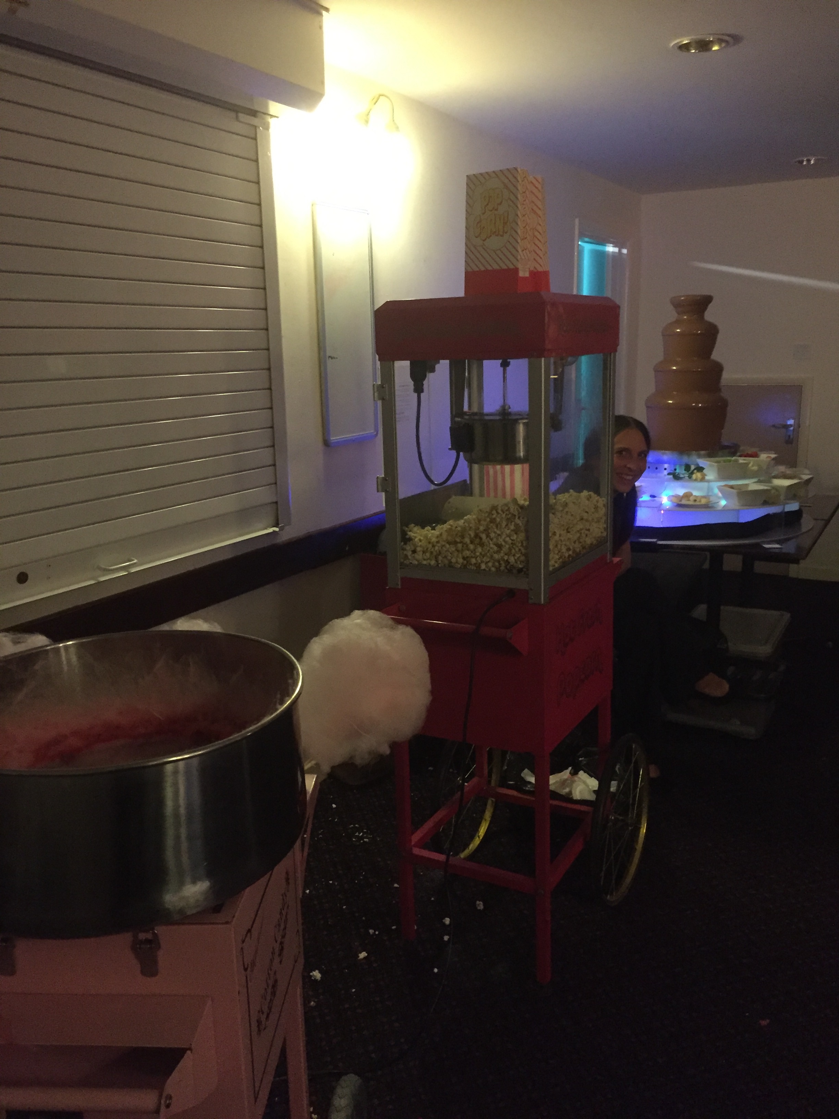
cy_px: 560
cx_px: 420
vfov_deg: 61.7
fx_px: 937
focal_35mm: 29
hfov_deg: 48.2
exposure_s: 1/17
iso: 320
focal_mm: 4.15
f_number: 2.2
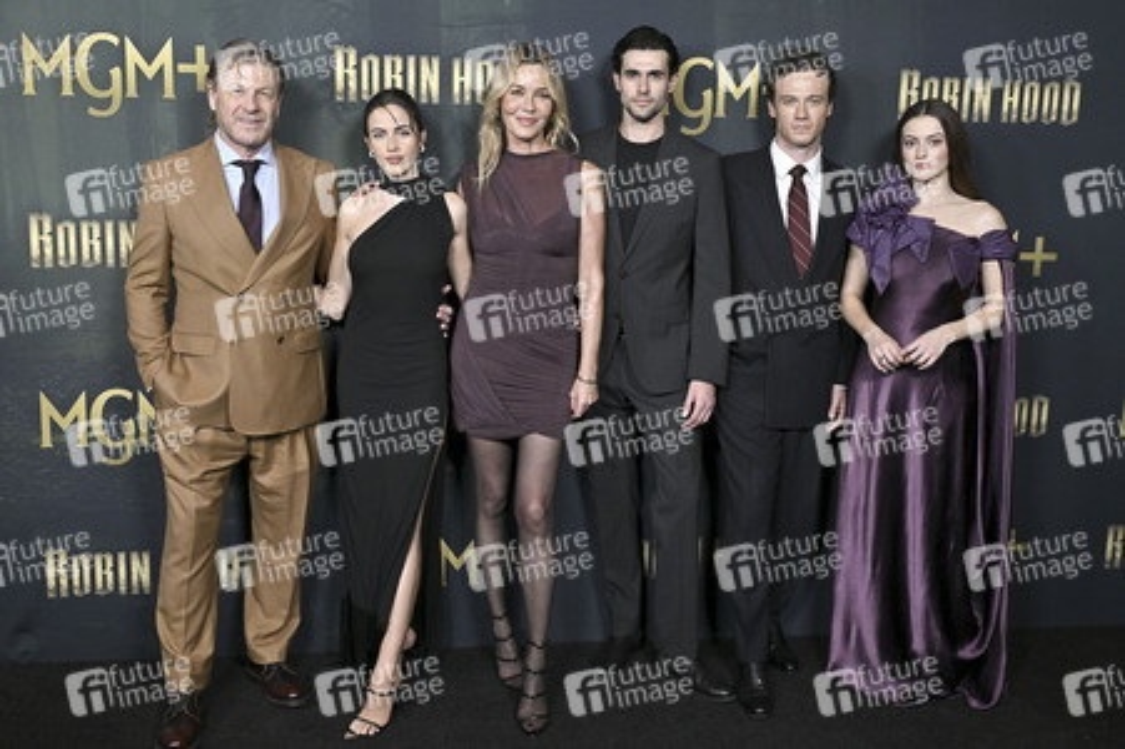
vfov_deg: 37.8
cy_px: 374
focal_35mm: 35
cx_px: 562
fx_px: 1093
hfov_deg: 54.5
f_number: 6.3
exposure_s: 1/320
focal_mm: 35
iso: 1600
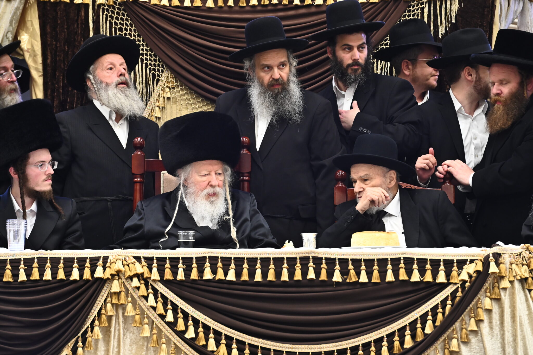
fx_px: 2960
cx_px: 266
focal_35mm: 200
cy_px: 178
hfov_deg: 10.3
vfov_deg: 6.9
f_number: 8
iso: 2000
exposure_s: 1/125
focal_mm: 200
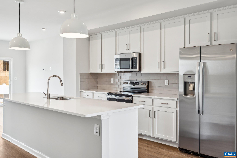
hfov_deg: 60.3
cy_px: 79
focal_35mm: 31
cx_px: 118
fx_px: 204
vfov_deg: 42.3
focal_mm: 31
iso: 160
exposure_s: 1/15
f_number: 7.1
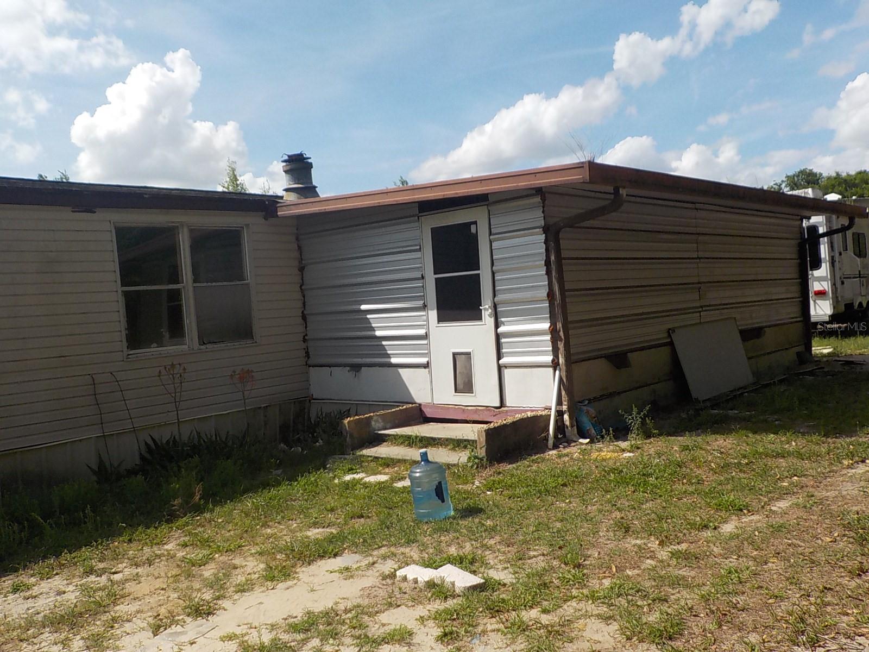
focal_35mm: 30
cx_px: 434
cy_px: 326
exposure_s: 1/2000
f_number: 3.3
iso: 125
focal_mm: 4.1
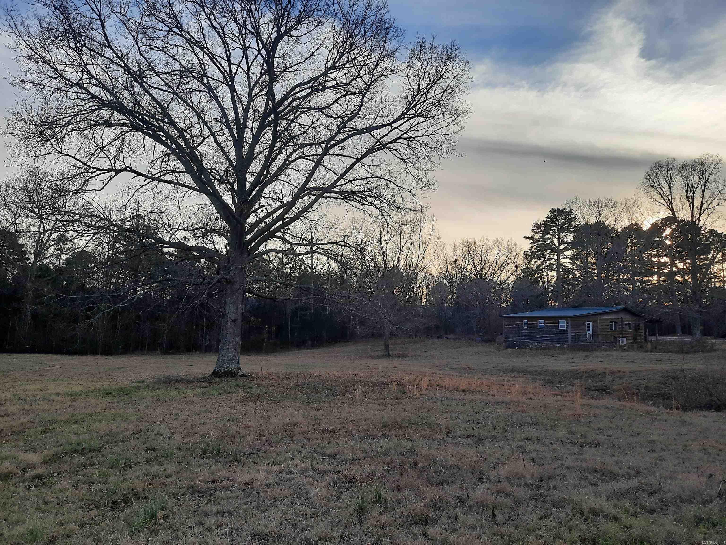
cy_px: 272
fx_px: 524
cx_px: 363
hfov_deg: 69.4
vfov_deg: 54.9
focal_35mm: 25
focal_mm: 4.6
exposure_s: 1/470
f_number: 2
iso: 32
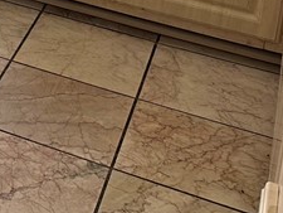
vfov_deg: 12.0
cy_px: -221
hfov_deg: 15.0
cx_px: -270
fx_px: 892
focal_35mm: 109
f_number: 1.78
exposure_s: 1/121
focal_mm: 6.86
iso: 64
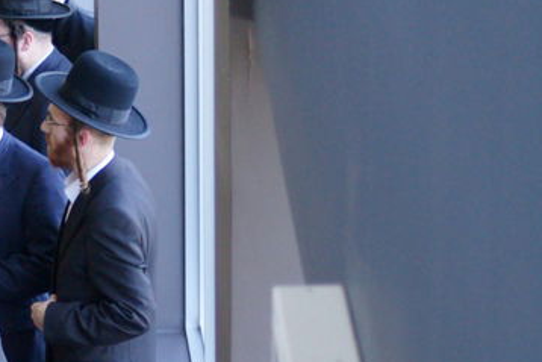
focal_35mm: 257
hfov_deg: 7.9
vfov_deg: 5.3
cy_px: 413
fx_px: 3871
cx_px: -221
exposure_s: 1/160
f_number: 4
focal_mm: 60
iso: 1000
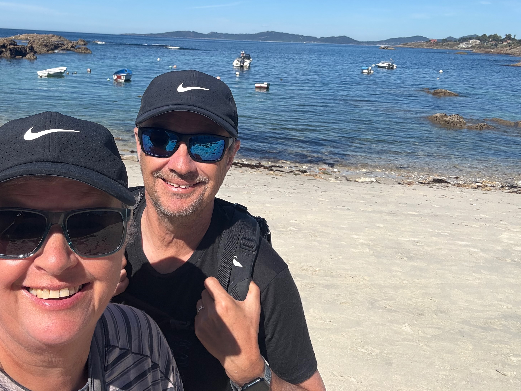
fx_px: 482
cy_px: 161
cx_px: 200
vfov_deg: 44.0
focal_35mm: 32
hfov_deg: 56.2
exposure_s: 1/1172
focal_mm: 2.69
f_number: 1.9
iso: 25
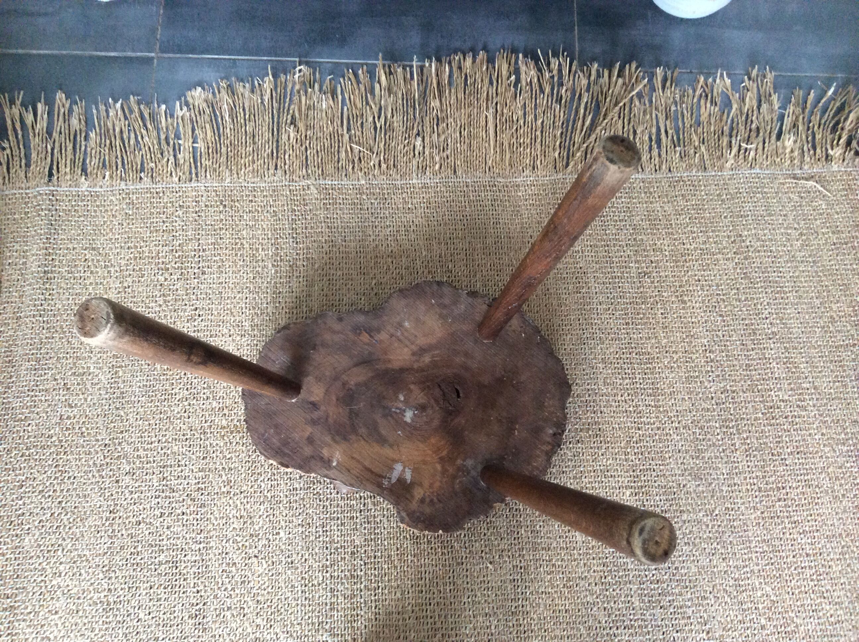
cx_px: 430
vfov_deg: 44.1
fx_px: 793
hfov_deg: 56.9
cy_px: 321
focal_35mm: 32
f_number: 2.4
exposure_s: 1/25
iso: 200
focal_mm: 3.3
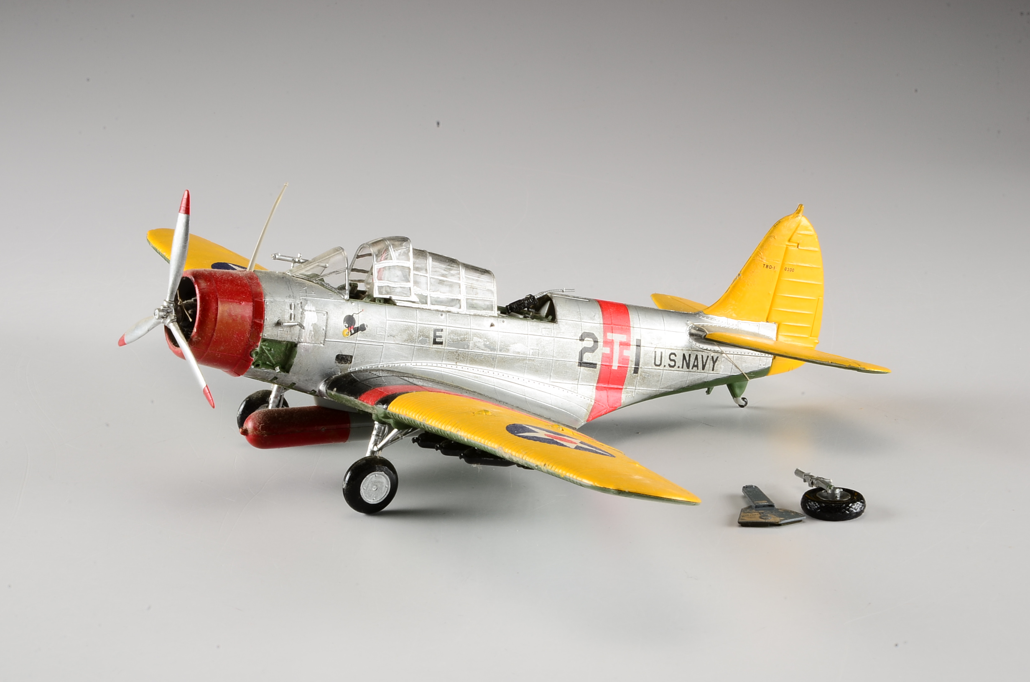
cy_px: 341
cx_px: 515
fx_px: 2827
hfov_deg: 20.7
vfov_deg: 13.8
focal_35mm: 99
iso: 100
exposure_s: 1/100
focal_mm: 66
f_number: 25
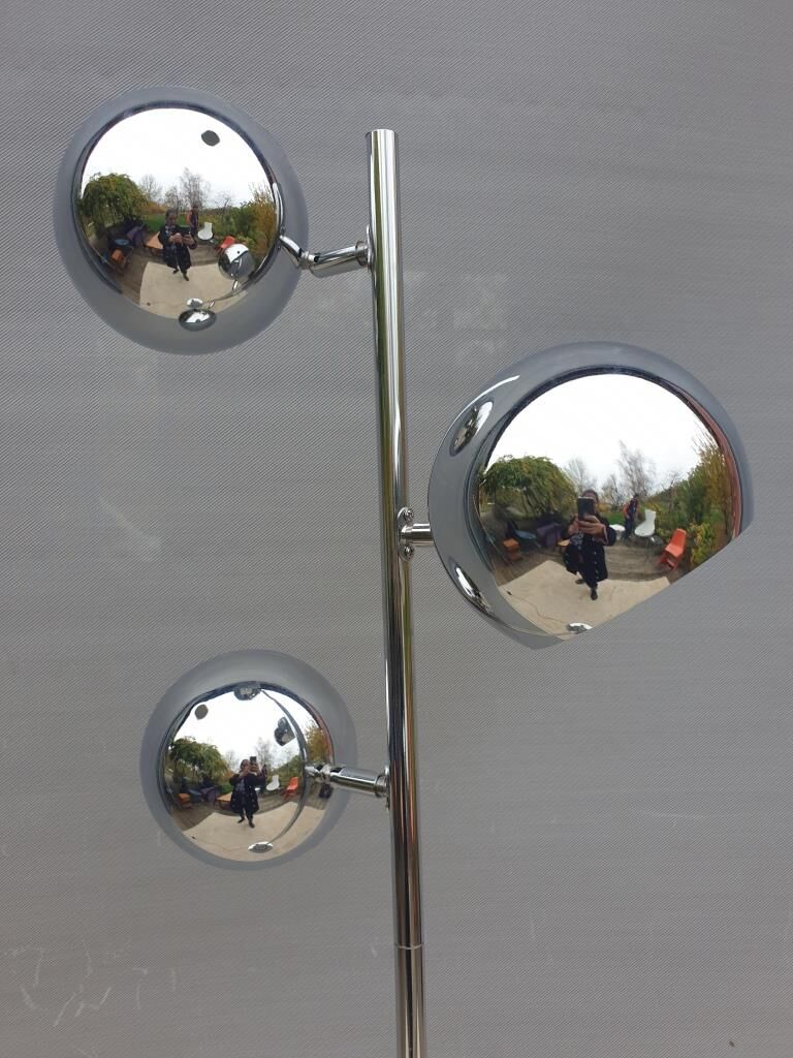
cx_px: 396
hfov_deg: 53.1
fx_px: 794
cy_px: 529
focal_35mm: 26
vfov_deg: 67.3
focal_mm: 4.3
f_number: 2.4
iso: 64
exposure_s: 1/120
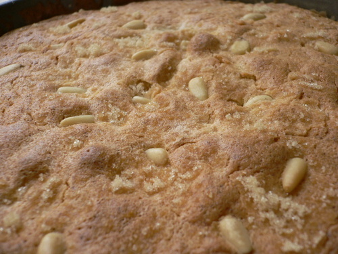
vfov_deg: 40.7
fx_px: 342
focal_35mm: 35
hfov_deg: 52.6
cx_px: 169
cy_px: 127
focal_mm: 5.8
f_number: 2.8
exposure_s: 1/160
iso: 80
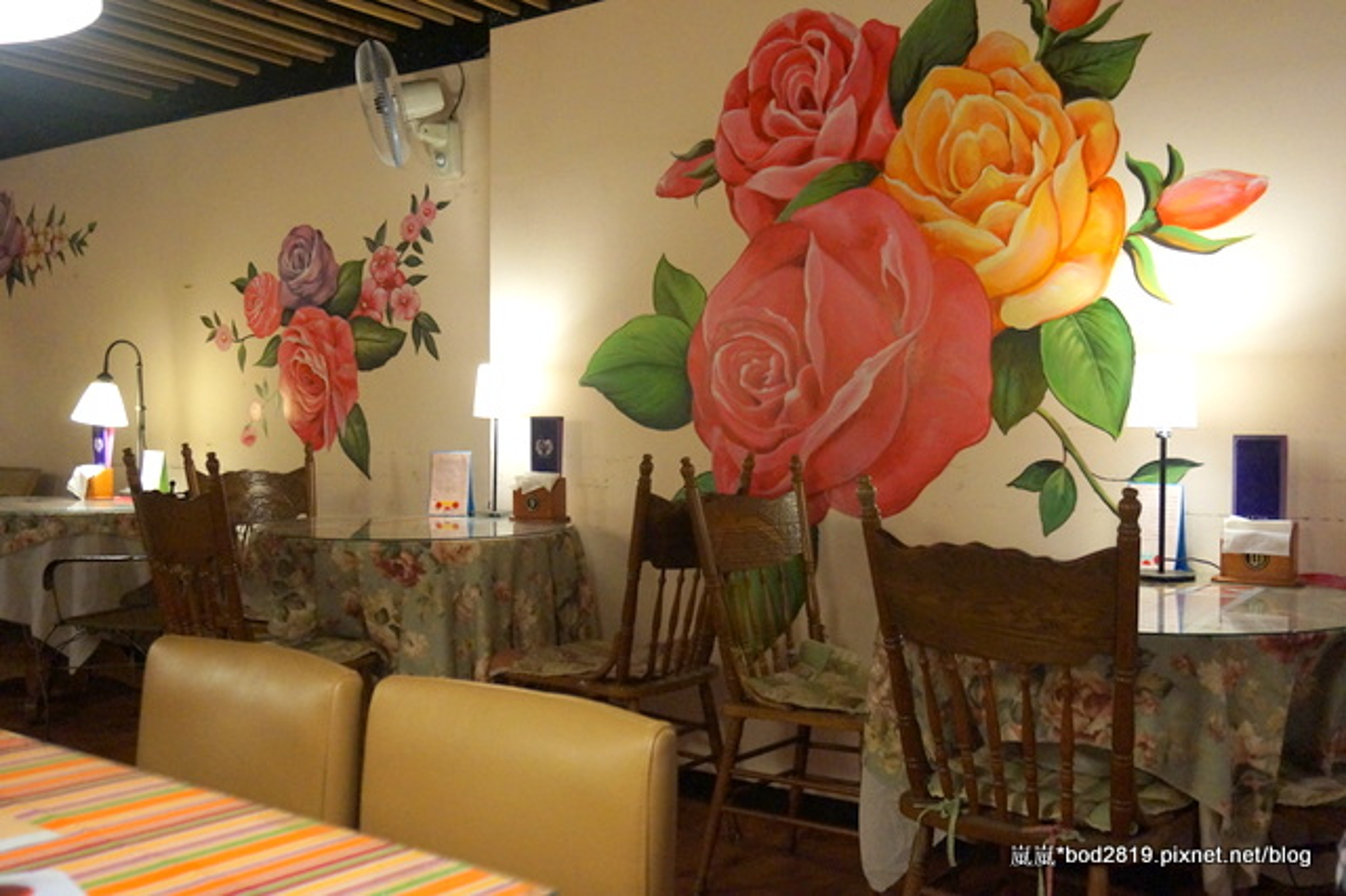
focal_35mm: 36
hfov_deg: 53.2
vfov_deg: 36.8
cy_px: 448
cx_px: 673
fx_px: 1345
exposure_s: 1/125
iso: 3200
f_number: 4.5
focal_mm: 24
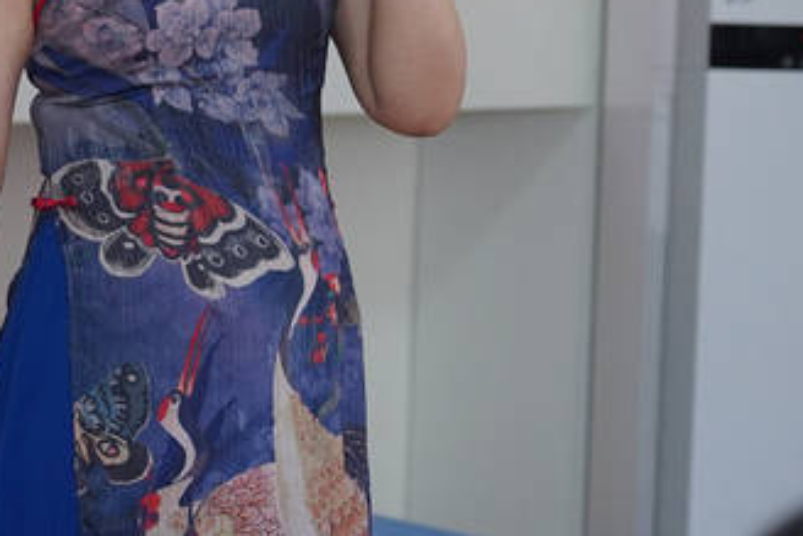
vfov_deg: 4.8
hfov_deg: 7.2
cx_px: -6
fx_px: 6382
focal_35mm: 286
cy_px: -272
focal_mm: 94
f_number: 4
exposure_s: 1/160
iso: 2500
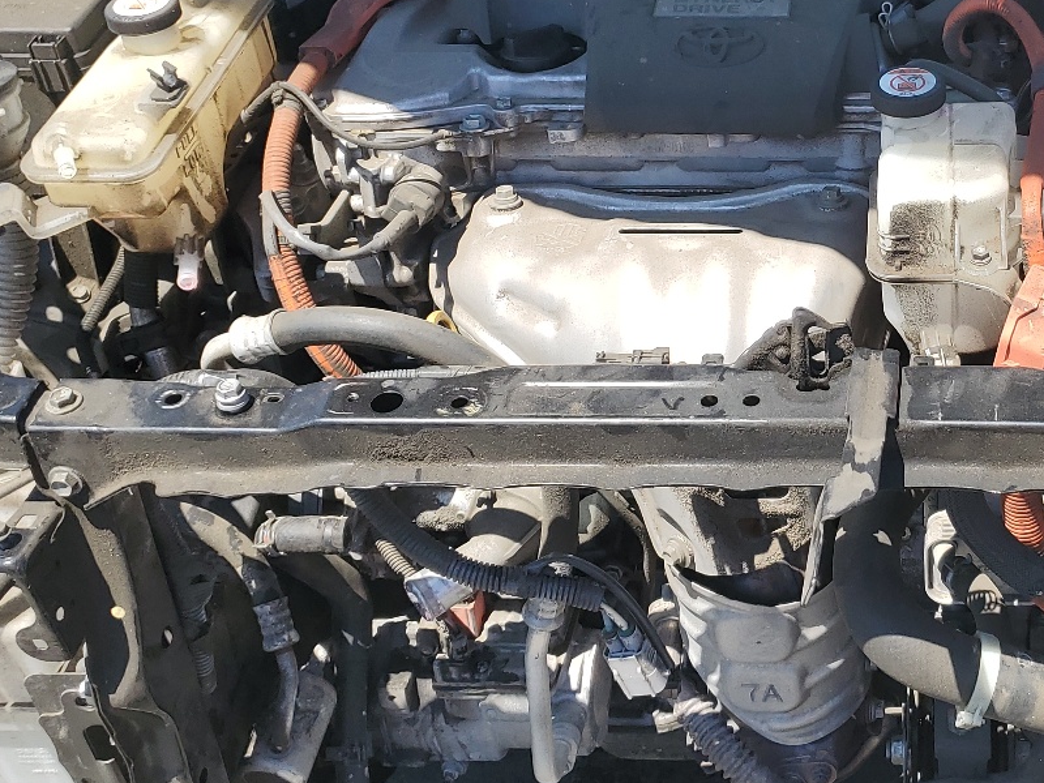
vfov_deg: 27.8
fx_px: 1568
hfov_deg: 35.3
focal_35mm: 52
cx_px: 877
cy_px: 243
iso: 50
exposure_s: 1/1429
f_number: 1.5
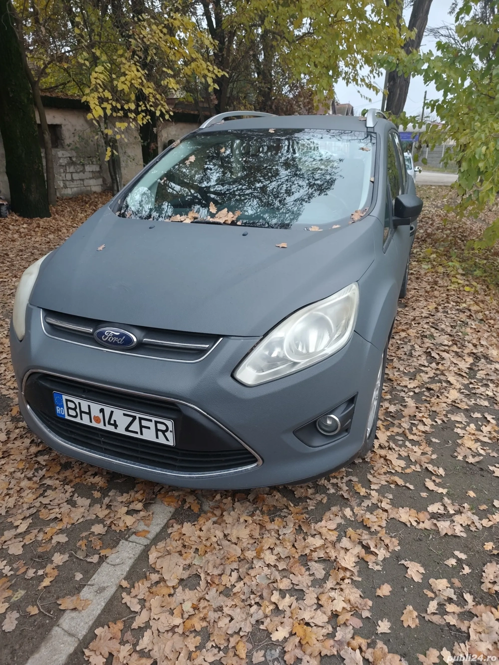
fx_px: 442
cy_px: 332
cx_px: 250
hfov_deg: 58.9
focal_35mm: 23
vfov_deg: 73.9
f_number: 1.65
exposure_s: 1/56.2
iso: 400
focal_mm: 6.19
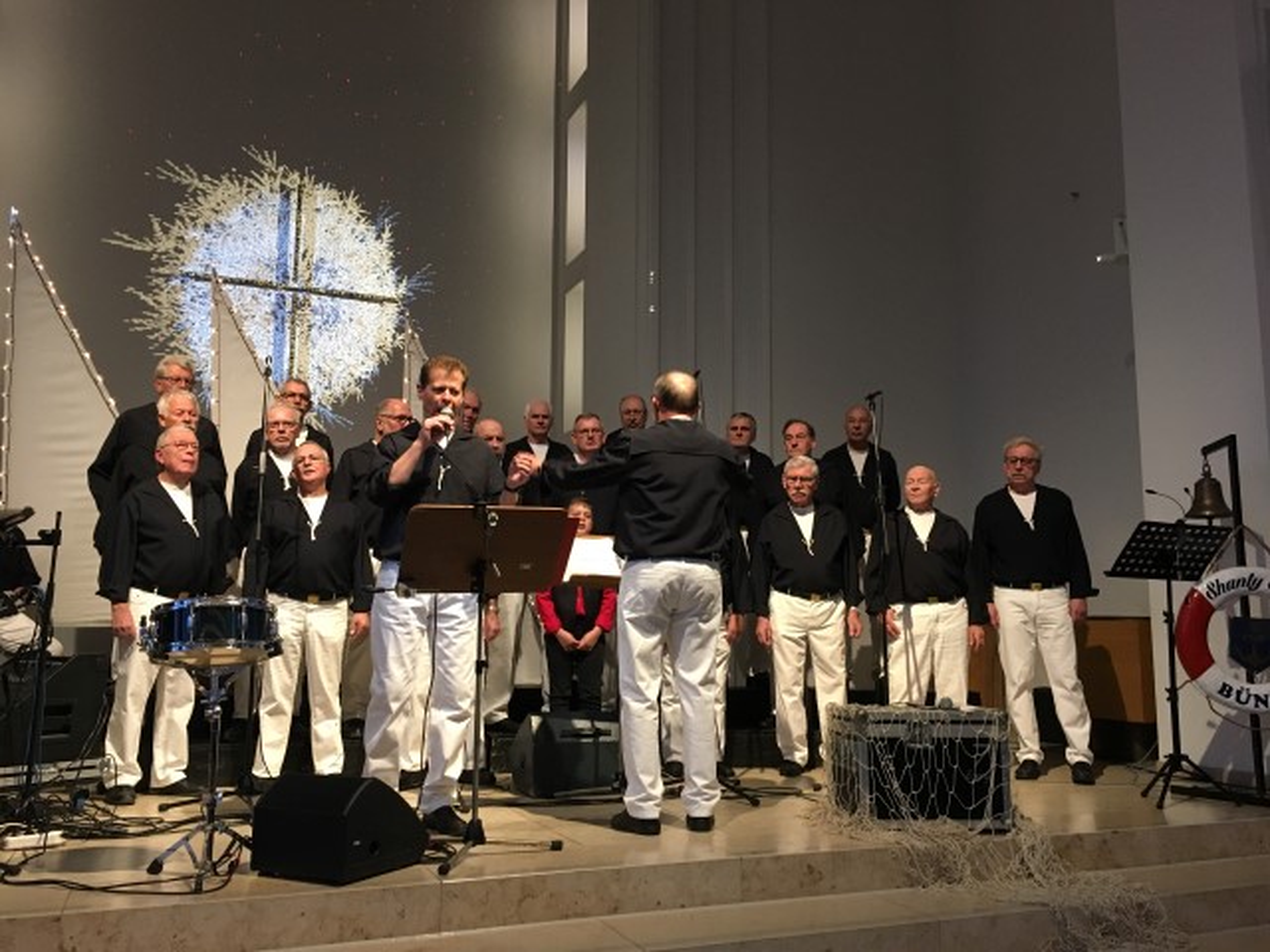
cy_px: 476
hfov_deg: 61.7
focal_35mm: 29
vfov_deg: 48.2
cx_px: 635
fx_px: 1064
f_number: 2.2
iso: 200
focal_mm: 4.15
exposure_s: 1/33
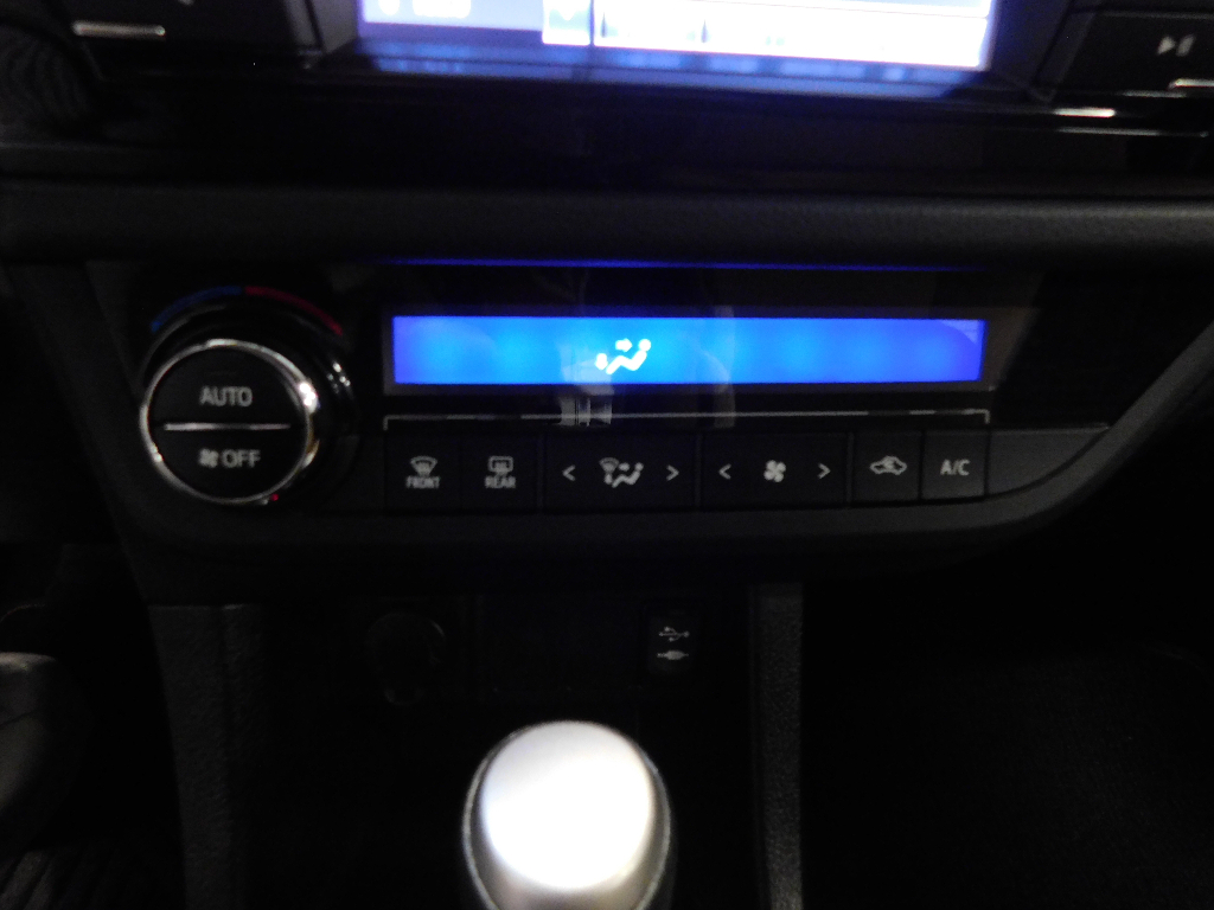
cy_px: 455
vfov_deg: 58.9
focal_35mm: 23
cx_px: 607
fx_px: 807
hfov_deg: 73.9
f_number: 3
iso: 800
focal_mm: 4
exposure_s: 1/10
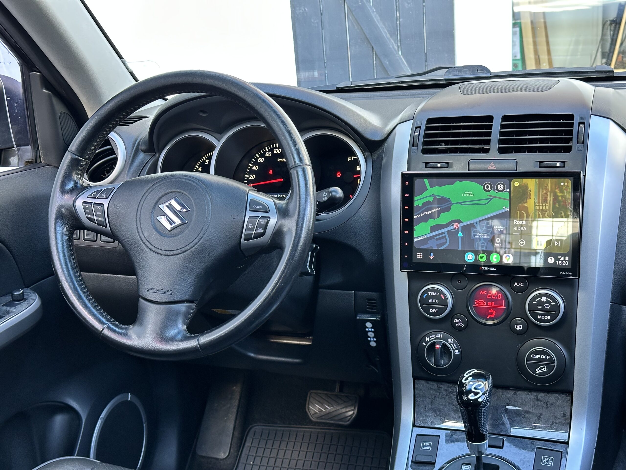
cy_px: 235
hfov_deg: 39.7
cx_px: 313
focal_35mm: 48
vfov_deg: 30.3
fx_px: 868
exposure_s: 1/60
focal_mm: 6.86
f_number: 1.78
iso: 100
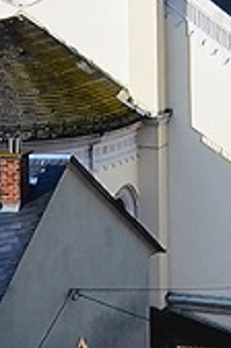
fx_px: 2444
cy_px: -198
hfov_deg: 5.4
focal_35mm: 253
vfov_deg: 8.0
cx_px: 302
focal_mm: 45
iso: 2200
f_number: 5
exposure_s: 1/125
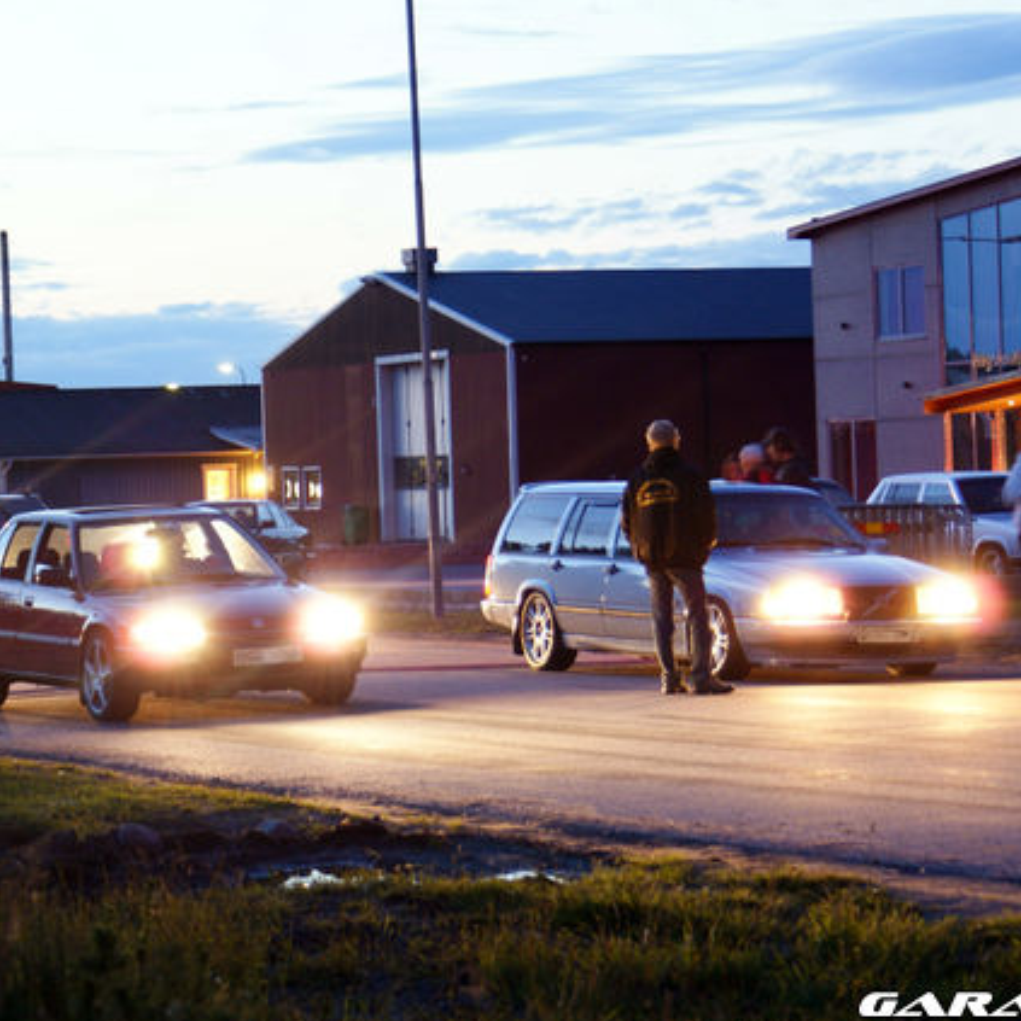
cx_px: 500
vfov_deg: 12.9
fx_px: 4505
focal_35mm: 135
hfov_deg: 12.9
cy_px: 512
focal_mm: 70
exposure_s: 2
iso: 400
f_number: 6.3
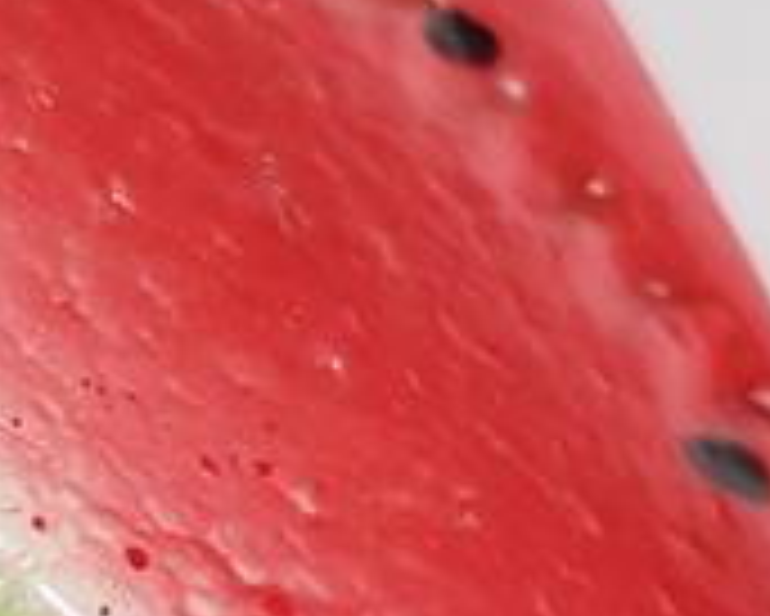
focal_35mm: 119
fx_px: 2713
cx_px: 50
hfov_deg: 15.9
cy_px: 373
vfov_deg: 13.0
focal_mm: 4.3
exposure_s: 1/50
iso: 200
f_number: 1.7
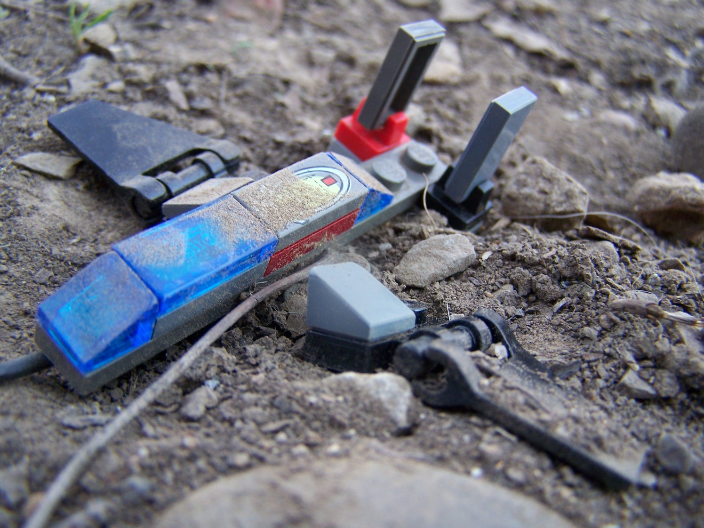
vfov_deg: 37.7
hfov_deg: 49.0
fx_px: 773
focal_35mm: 38
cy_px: 264
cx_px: 352
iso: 80
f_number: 2.8
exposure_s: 1/80
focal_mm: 6.3
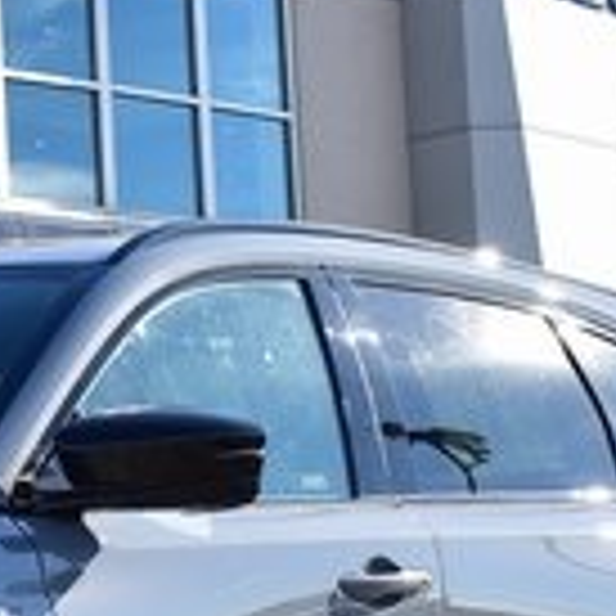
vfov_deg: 11.2
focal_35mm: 155
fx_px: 3121
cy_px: 468
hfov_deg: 10.9
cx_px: -288
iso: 100
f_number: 8
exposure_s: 1/250
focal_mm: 26
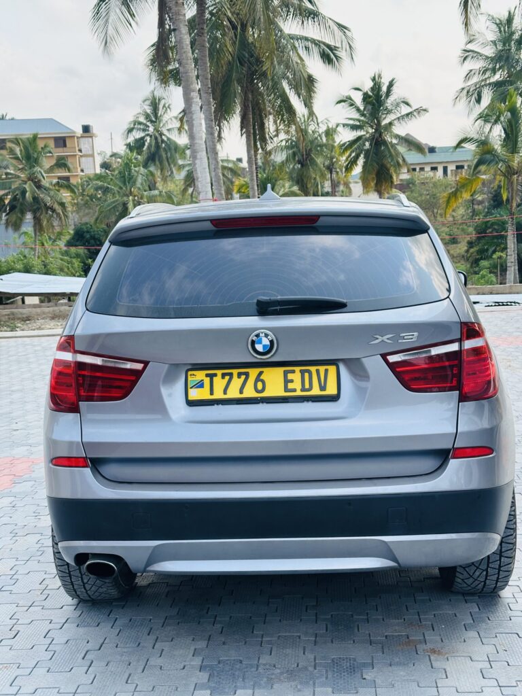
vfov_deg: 39.7
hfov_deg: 30.3
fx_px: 965
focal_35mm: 48
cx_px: 261
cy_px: 348
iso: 64
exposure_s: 1/919
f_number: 1.78
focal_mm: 6.86
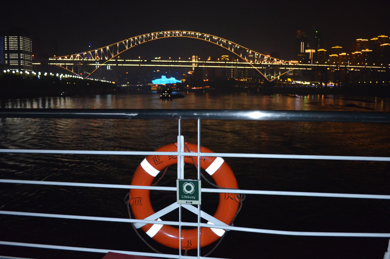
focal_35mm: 33
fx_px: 357
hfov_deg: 57.3
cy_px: 130
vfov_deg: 39.8
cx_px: 195
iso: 3200
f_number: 4
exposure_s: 1/60
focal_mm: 22
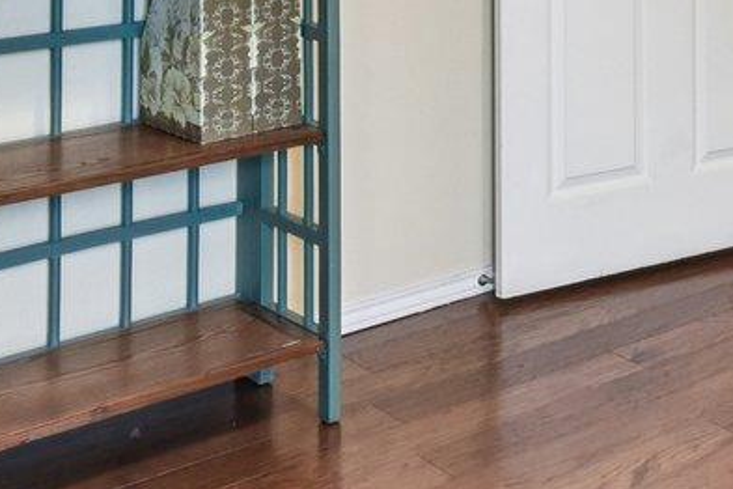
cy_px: -266
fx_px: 1486
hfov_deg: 24.1
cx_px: 972
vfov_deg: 16.8
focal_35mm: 73
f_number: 8
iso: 450
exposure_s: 1/15
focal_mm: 14
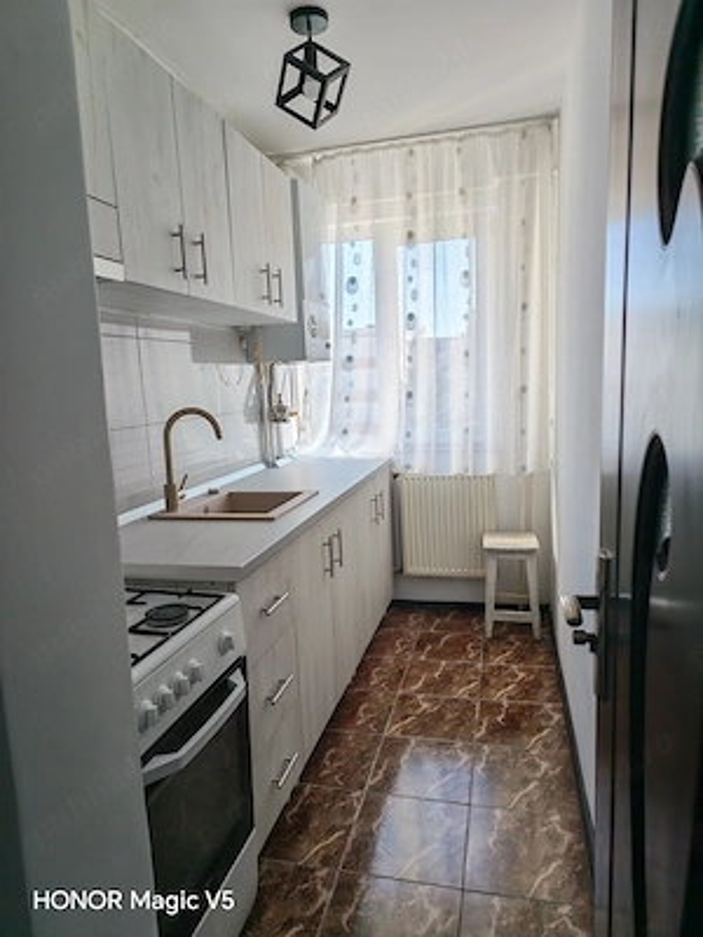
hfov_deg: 58.9
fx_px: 623
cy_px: 468
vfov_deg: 73.9
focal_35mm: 23
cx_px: 352
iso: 50
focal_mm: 5.4
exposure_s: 1/160
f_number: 1.6
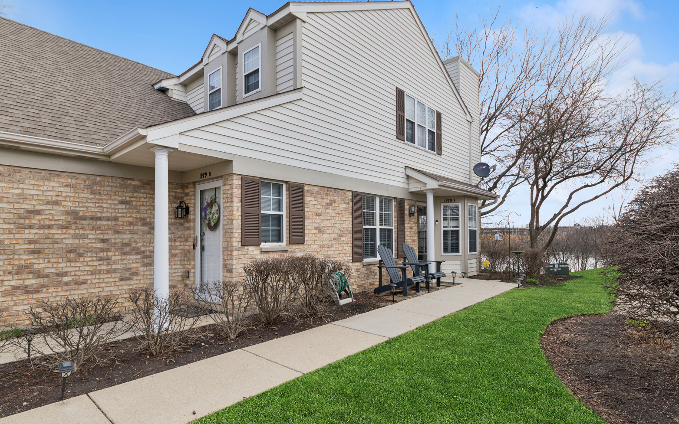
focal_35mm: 19
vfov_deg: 62.2
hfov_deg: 88.0
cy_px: 227
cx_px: 328
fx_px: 352
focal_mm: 18
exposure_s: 1/80
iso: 100
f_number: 10
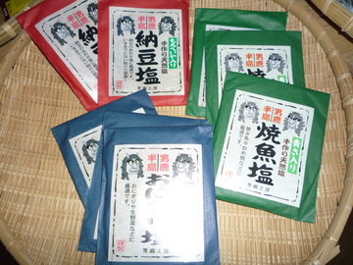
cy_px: 132
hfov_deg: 60.0
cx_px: 176
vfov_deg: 46.8
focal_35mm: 30
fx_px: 306
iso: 100
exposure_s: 1/30
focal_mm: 5.2
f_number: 3.3
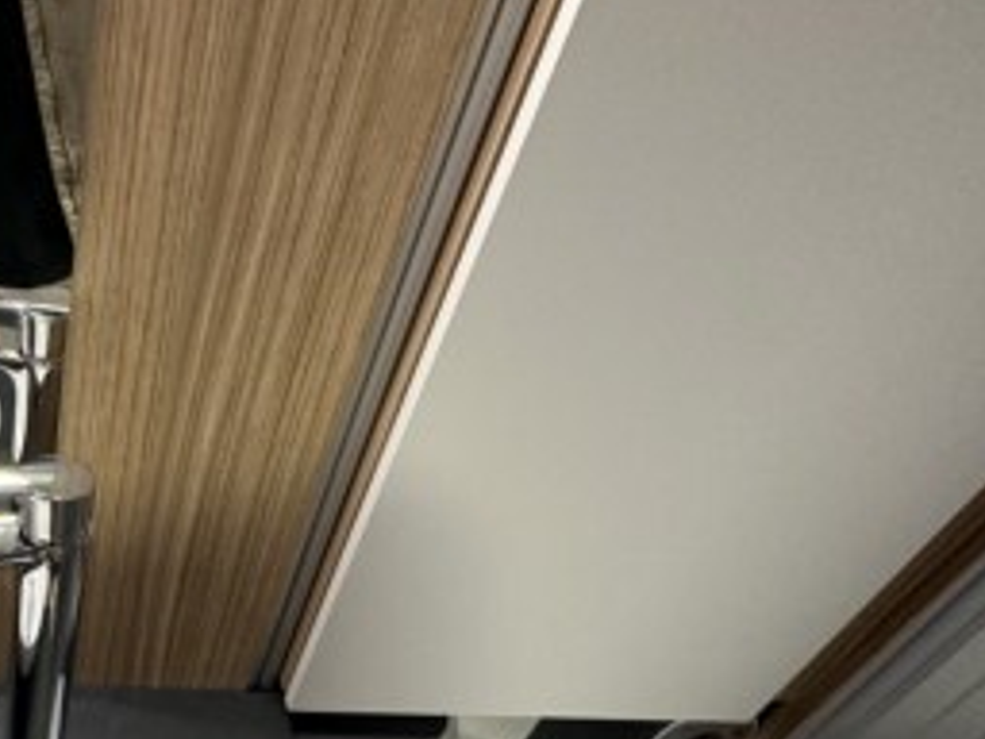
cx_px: 4
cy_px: 812
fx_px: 996
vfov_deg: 35.0
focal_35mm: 35
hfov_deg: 44.8
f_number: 2.2
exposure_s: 1/100
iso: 250
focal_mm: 2.22
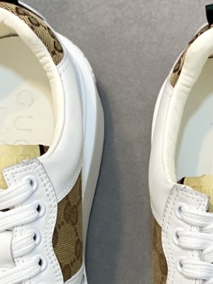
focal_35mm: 205
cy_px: 335
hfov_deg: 7.3
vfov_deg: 9.5
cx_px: 100
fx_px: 1681
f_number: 2
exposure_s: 1/100
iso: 80
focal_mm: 6
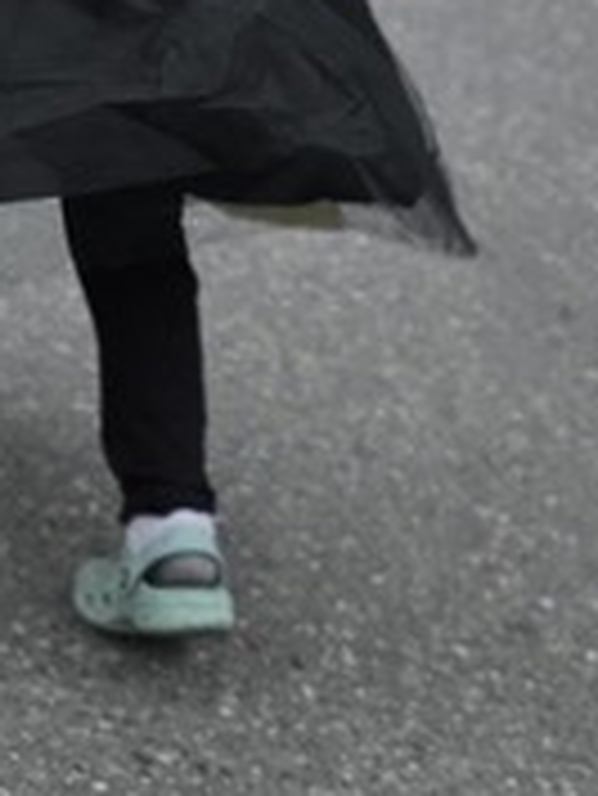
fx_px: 3060
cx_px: -665
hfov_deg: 10.2
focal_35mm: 133
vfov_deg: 14.3
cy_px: -198
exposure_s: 1/359
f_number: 1.7
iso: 50
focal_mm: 6.3
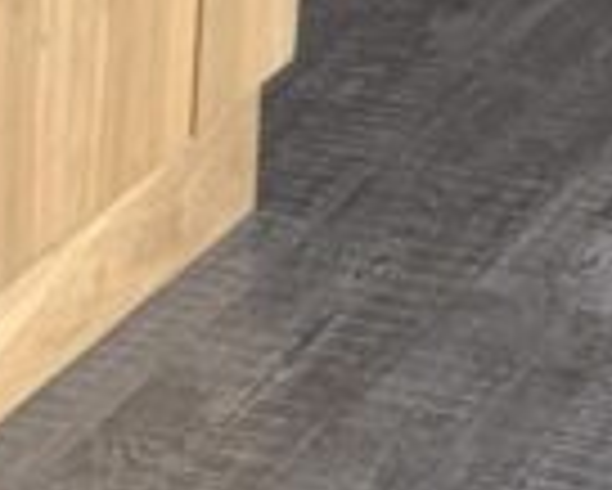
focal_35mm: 191
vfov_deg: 7.4
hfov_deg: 9.8
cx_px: 940
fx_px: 3462
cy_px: -836
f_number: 1.8
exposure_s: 1/104
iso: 25
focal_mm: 4.25
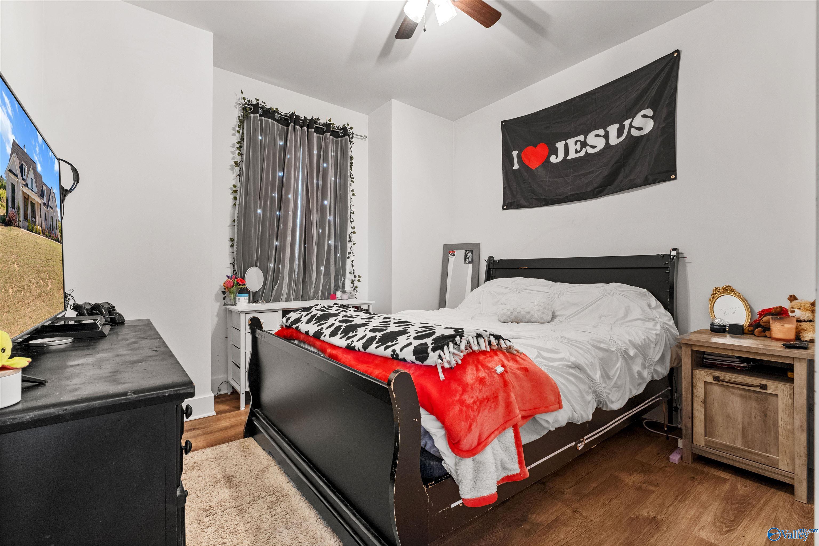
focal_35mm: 15
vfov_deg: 77.3
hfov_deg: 100.4
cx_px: 410
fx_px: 341
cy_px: 273
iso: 640
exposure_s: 1.3
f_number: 7.1
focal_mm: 10
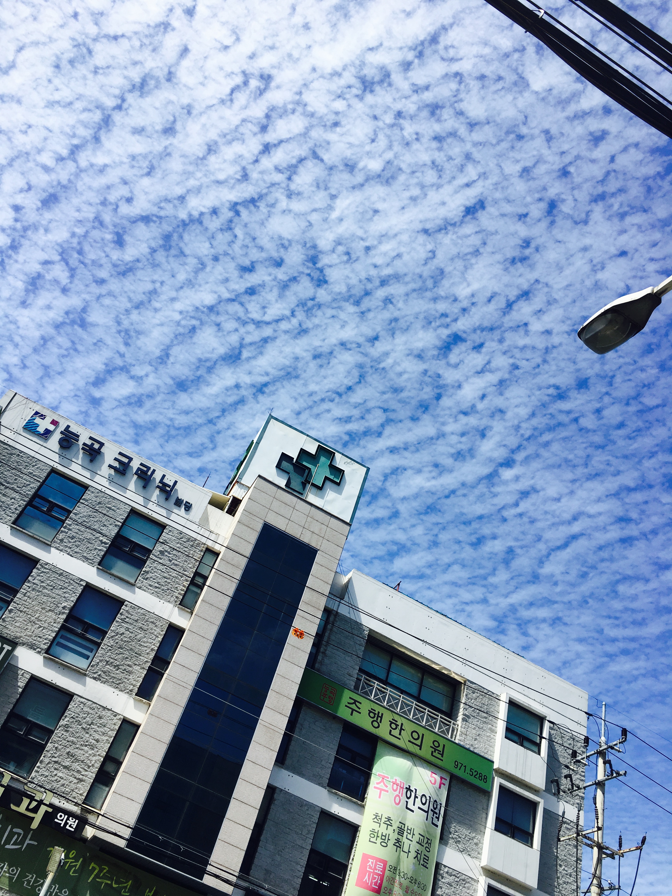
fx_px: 751
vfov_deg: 61.7
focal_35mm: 29
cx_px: 336
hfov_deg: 48.2
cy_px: 448
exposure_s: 1/1479
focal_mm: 4.15
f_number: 2.2
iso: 25
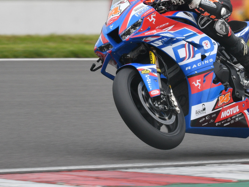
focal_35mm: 1139
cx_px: 193
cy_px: 65
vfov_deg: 1.3
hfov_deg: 1.7
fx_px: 8195
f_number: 6.3
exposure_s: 1/800
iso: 320
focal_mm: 500
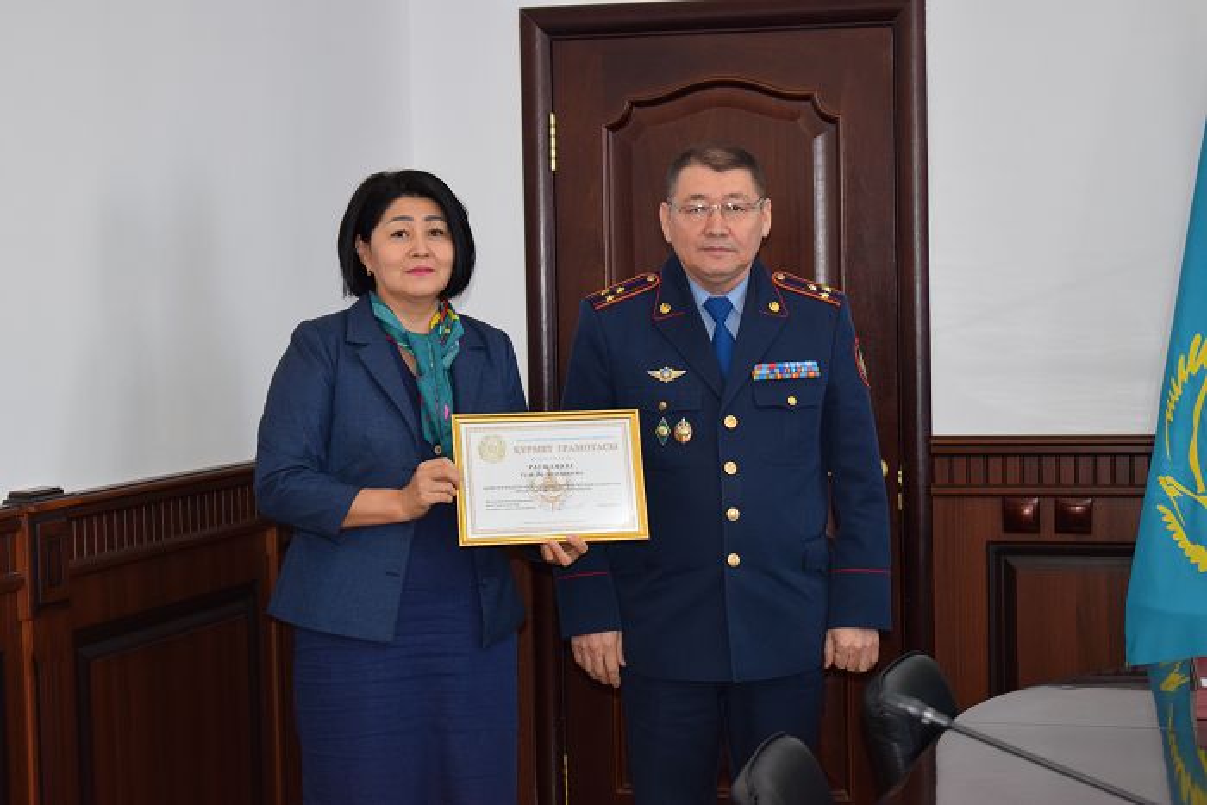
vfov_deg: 16.6
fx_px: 2766
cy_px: 402
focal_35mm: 82
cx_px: 604
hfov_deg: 24.6
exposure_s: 1/80
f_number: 5.6
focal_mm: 55
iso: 800
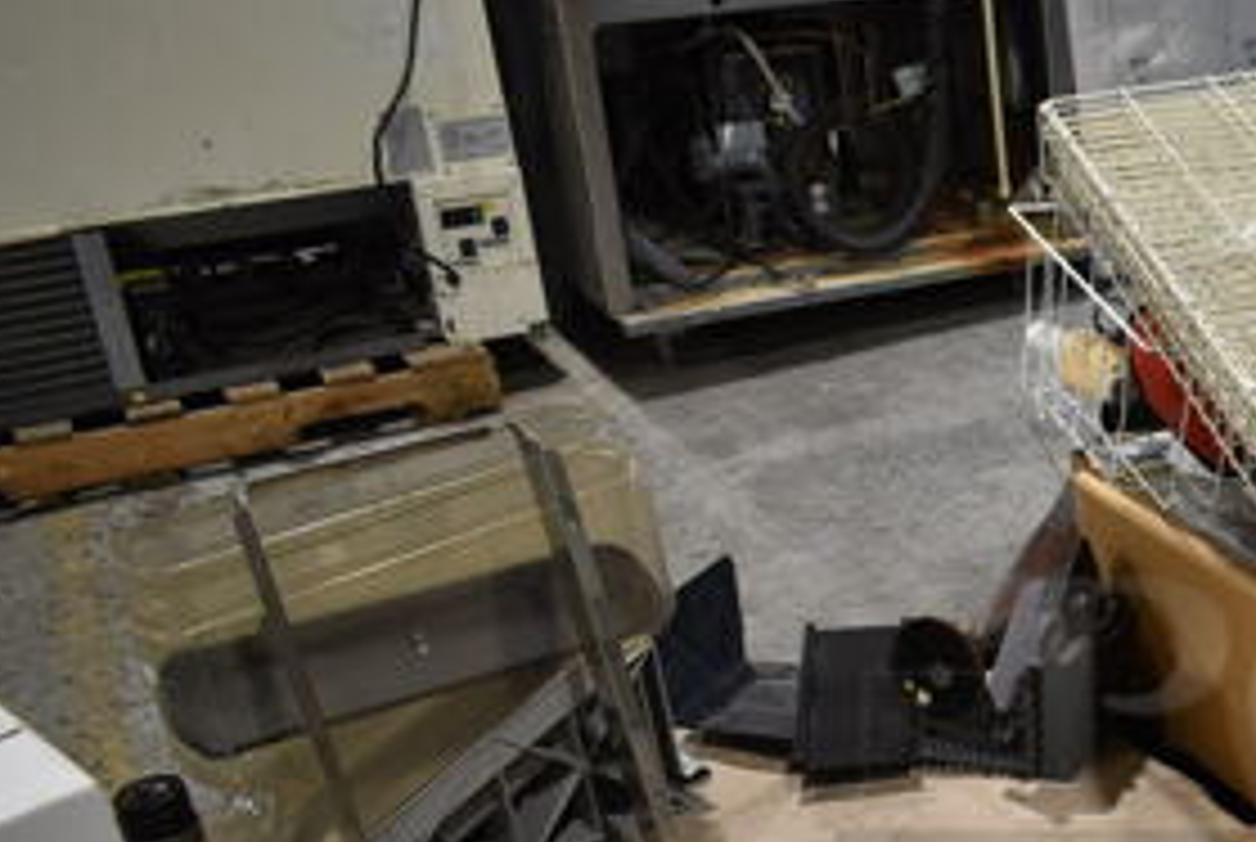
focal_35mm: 59
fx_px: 2062
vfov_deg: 22.7
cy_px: 689
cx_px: 1337
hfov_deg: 30.7
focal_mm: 18
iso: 360
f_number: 3.5
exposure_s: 1/30
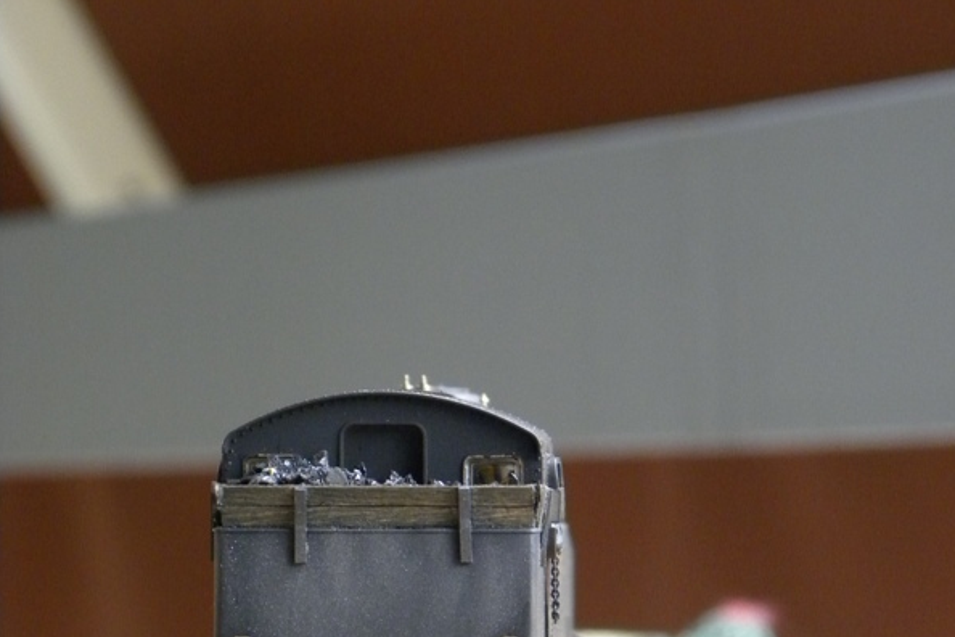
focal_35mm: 147
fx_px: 3899
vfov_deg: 9.3
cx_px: 479
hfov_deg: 14.0
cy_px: 487
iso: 400
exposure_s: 1/63
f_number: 4
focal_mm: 18.8
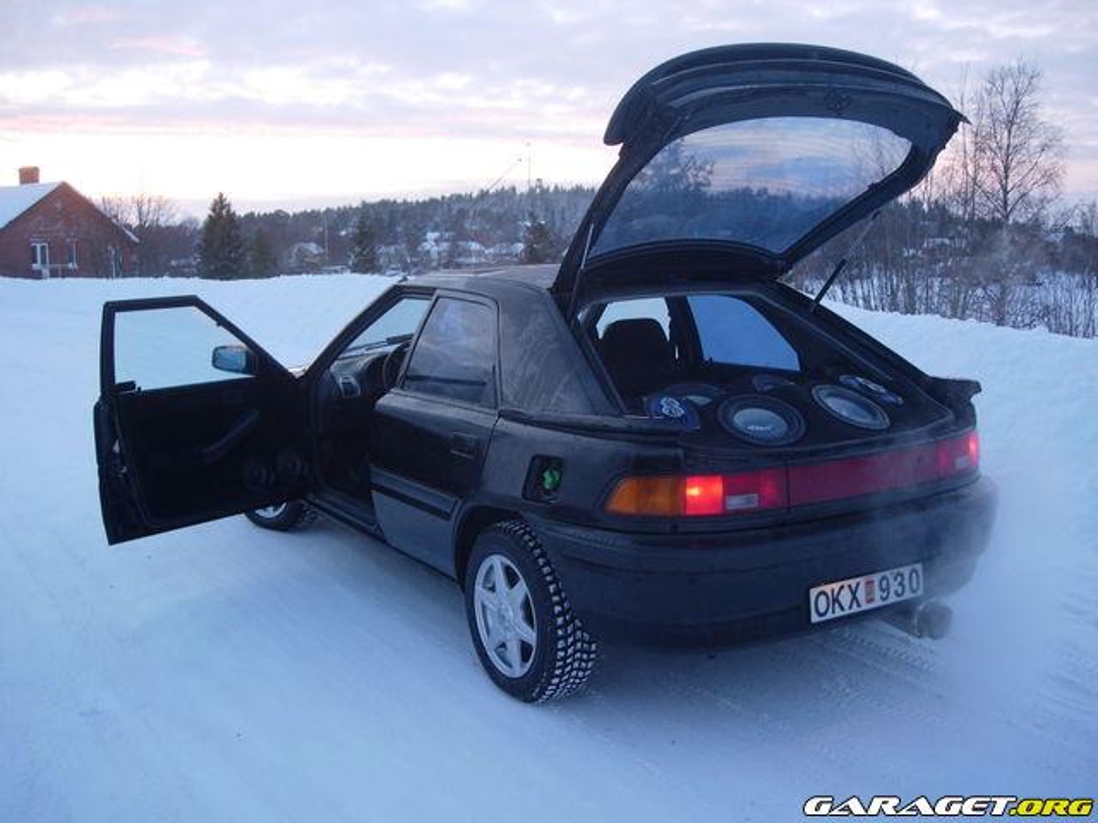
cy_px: 412
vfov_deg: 37.7
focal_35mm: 38
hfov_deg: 49.0
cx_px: 549
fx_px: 1205
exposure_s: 1/82.9
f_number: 2.8
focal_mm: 7.8
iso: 79
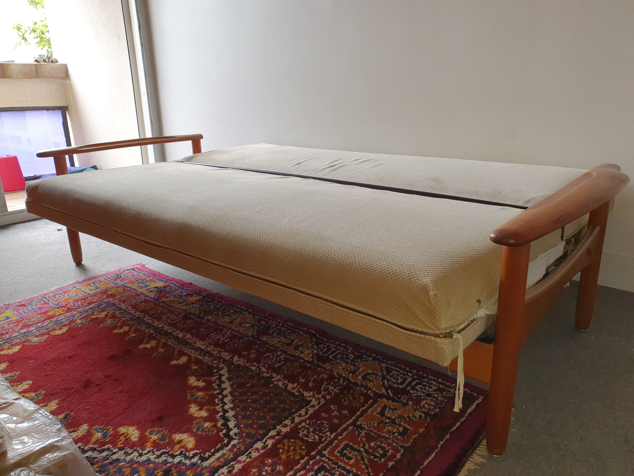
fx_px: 476
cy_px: 238
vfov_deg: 53.1
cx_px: 317
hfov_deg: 67.3
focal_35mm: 26
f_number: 2.4
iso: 50
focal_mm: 4.32
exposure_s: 1/100
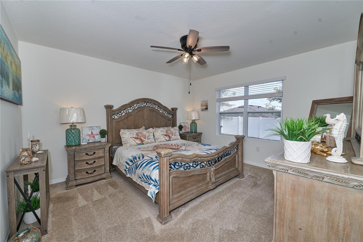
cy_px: 121
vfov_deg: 81.2
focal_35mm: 14
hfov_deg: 104.3
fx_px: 141
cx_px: 182
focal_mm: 14
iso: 400
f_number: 8
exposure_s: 1/160
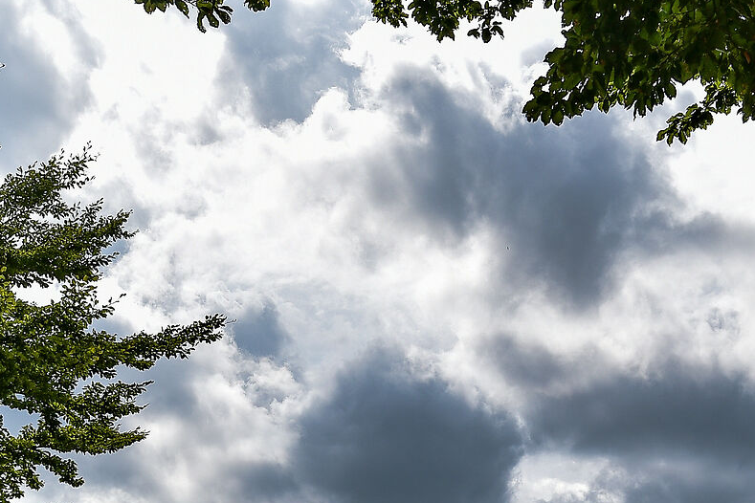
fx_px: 1531
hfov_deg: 27.6
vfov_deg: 17.5
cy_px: 662
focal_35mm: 73
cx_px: 466
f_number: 11
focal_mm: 24
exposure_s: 1/200
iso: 100
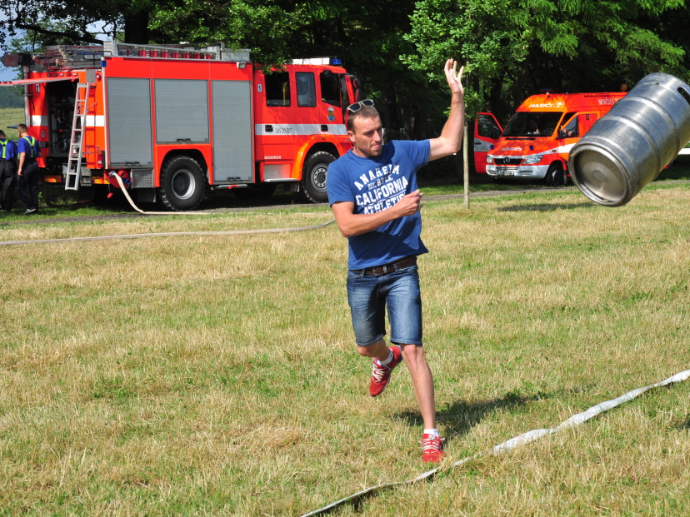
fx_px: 1734
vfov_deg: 17.0
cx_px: 412
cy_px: 266
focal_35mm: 87
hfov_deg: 22.5
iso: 320
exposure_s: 1/3200
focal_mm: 50
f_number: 5.6
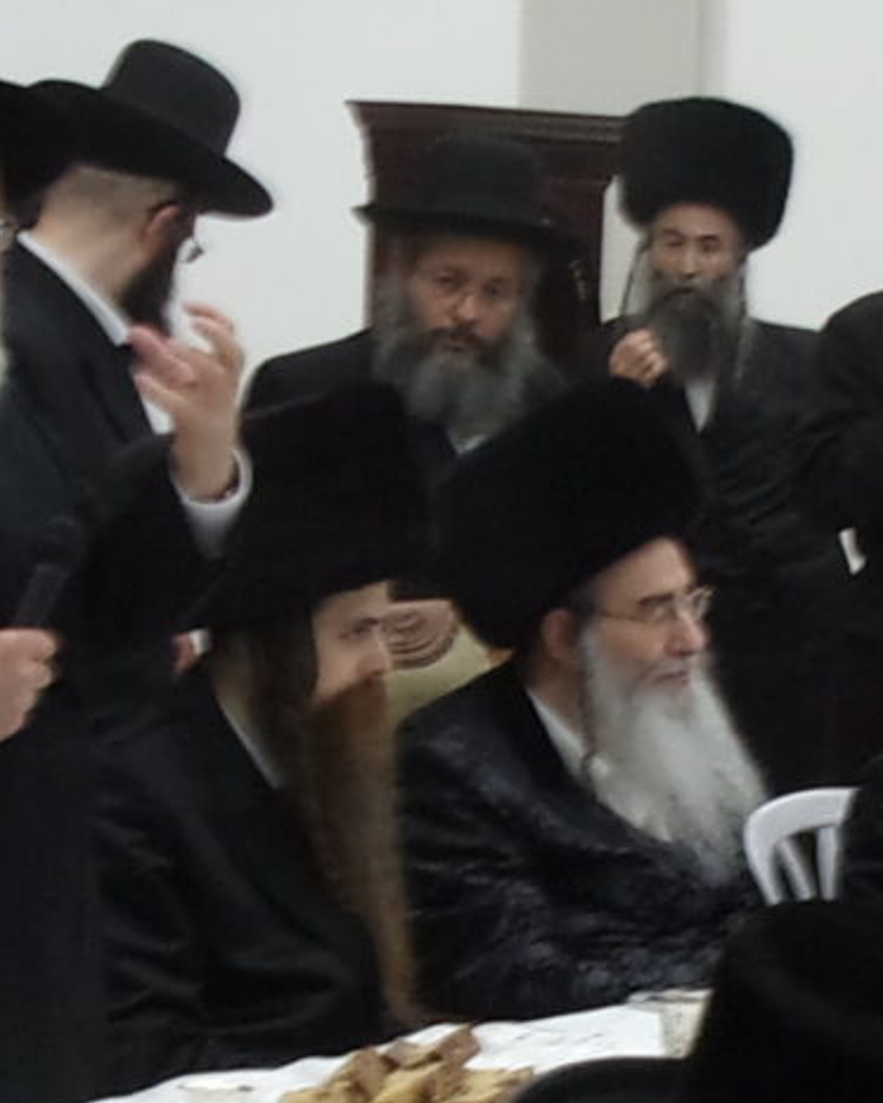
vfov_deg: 12.8
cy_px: 809
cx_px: 530
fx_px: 4898
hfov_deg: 10.3
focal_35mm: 150
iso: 113
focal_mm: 5.1
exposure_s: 1/34
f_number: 3.9
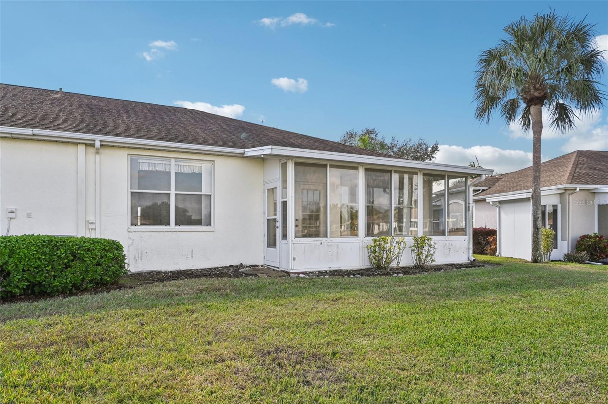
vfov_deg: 58.2
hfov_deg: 79.9
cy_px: 202
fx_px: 363
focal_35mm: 22
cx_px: 304
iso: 400
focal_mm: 21.5
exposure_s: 1/800
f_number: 8
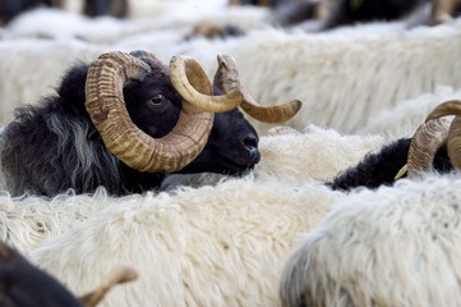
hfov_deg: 8.8
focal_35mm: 233
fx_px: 2981
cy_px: 141
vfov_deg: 5.9
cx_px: 217
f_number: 5.6
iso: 400
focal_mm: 200
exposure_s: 1/200
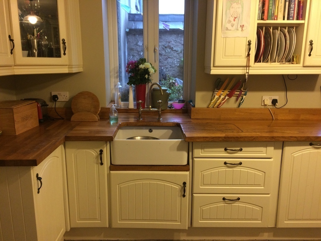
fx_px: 269
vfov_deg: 48.2
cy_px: 120
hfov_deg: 61.7
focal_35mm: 29
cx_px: 160
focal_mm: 4.15
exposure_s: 1/33
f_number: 2.2
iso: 200
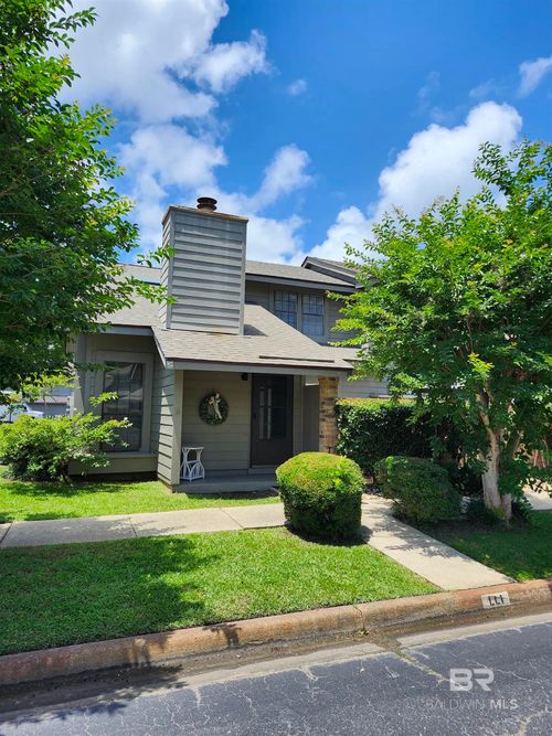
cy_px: 368
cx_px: 276
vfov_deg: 73.9
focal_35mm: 23
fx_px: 489
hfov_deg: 58.9
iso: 25
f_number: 1.8
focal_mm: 5.54
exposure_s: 1/1406
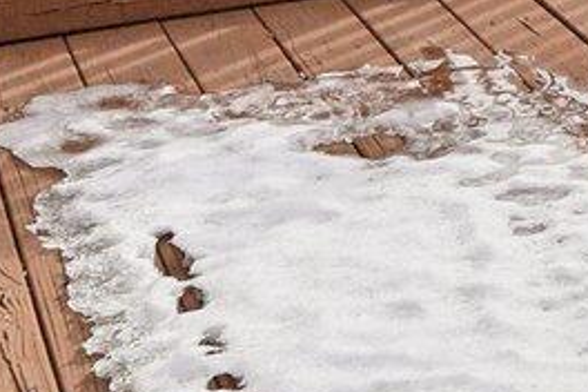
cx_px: 1544
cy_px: -658
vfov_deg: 9.4
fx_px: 2025
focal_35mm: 124
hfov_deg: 12.1
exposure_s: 1/800
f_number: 8
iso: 100
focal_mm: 16
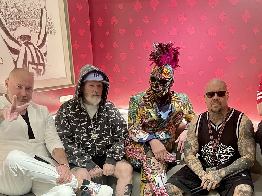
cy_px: 155
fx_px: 303
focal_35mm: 40
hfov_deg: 46.1
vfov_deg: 34.9
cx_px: 174
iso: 400
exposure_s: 1/40
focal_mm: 5.1
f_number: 1.6
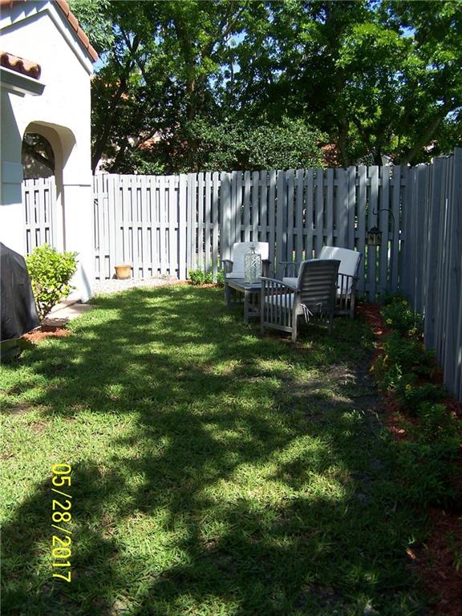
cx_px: 231
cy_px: 308
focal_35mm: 38
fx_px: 676
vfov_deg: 49.0
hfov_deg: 37.7
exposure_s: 1/750
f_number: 2.8
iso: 80
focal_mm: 6.3
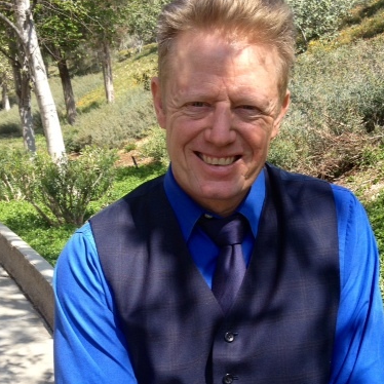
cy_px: 276
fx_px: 665
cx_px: 194
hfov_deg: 32.2
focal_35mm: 53
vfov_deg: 31.8
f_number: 2.4
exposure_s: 1/593
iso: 64
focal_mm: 4.28
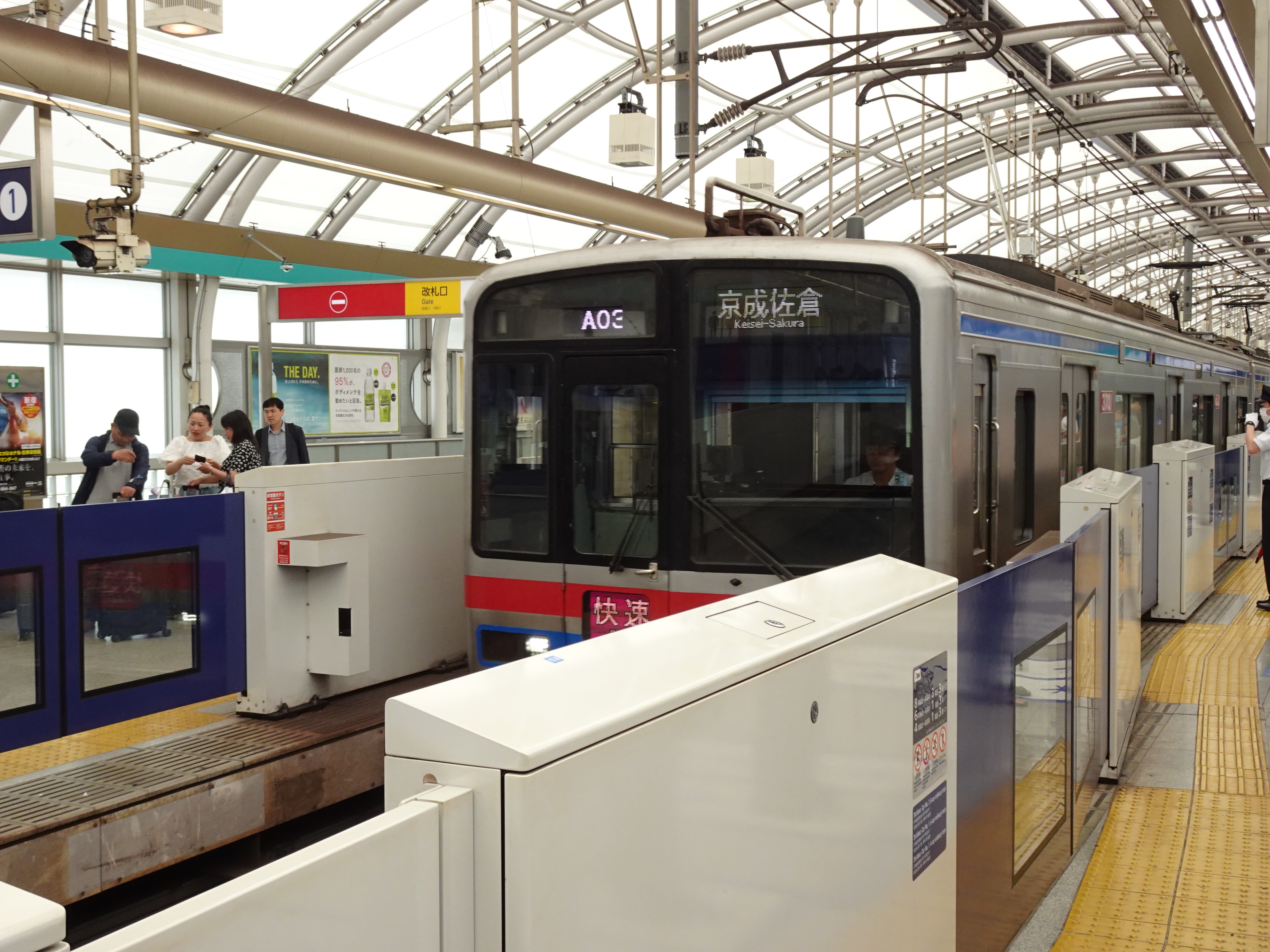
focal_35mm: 40
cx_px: 635
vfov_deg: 36.0
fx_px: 1468
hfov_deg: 46.8
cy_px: 476
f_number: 4
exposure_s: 1/250
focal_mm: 6.64
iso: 200
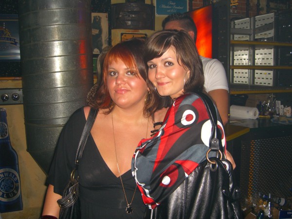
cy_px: 110
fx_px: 321
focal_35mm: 38
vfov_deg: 37.7
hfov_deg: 49.0
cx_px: 146
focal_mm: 7.9
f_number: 2.8
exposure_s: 1/60
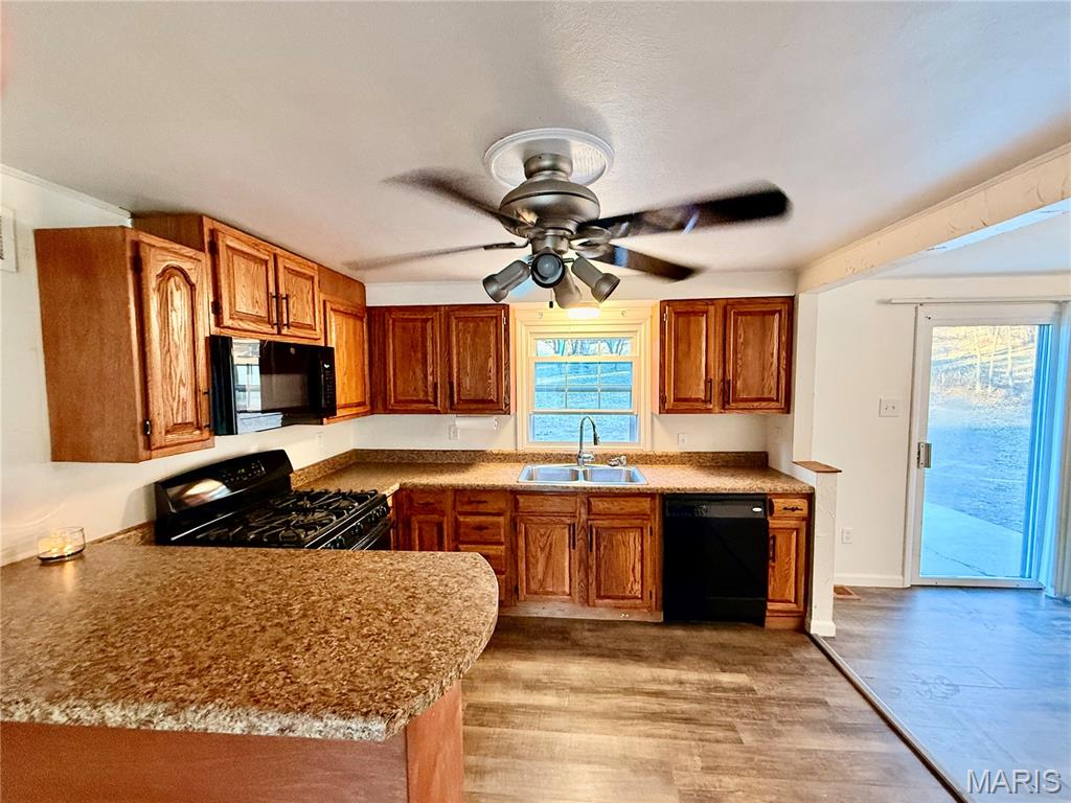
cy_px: 402
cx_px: 536
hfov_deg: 102.1
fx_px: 433
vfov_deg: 85.7
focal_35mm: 14
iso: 500
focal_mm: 2.22
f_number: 2.2
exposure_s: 1/60
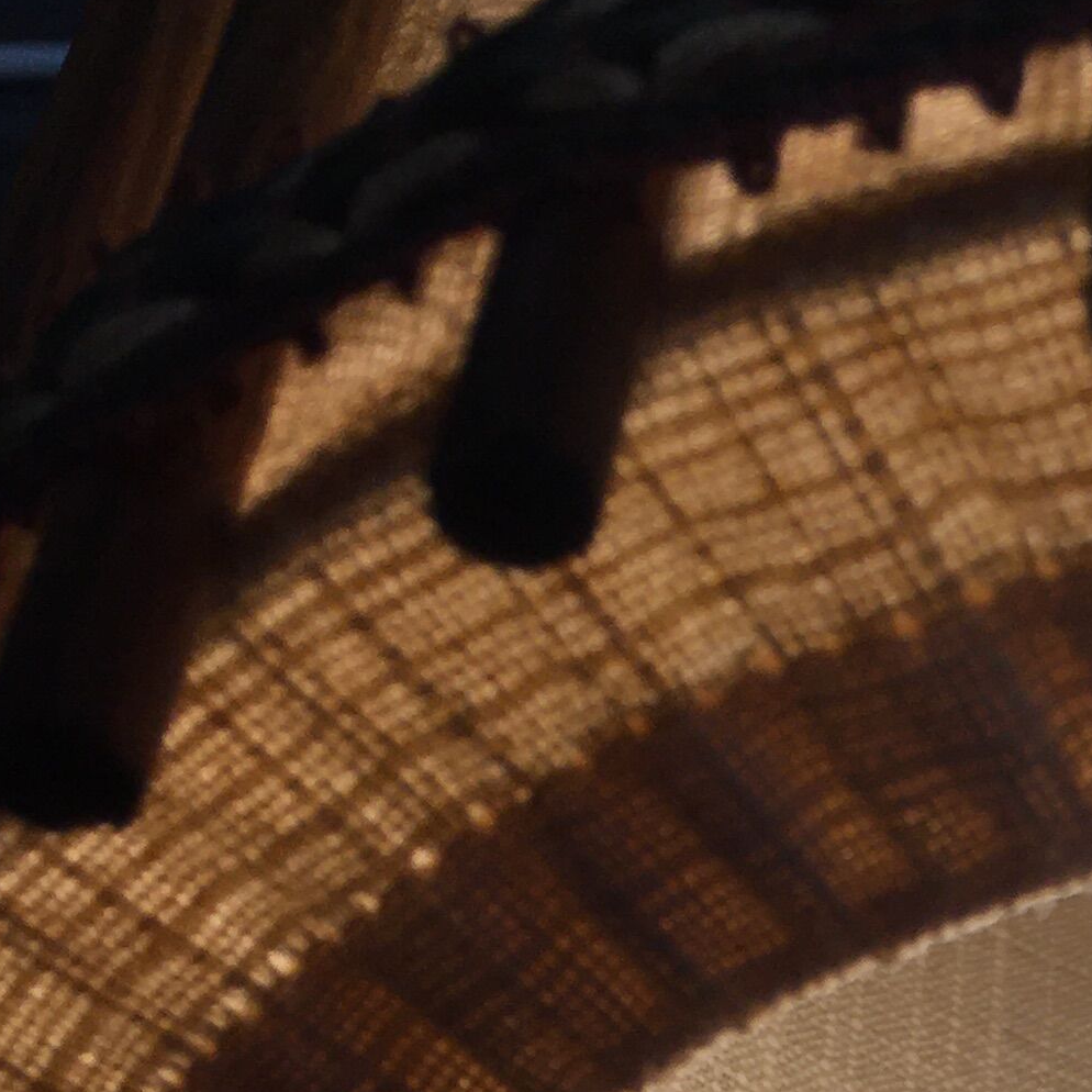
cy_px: 1693
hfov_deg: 15.5
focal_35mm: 104
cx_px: 1616
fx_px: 3712
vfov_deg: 15.3
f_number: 2.2
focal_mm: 4.15
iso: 25
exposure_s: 1/354
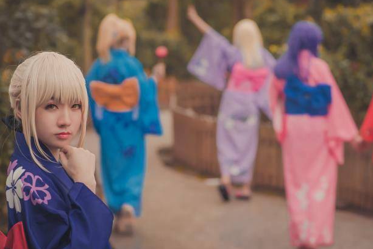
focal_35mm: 125
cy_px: 131
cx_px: 225
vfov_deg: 11.0
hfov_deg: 16.4
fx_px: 1295
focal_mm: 85
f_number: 3.5
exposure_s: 1/125
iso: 500
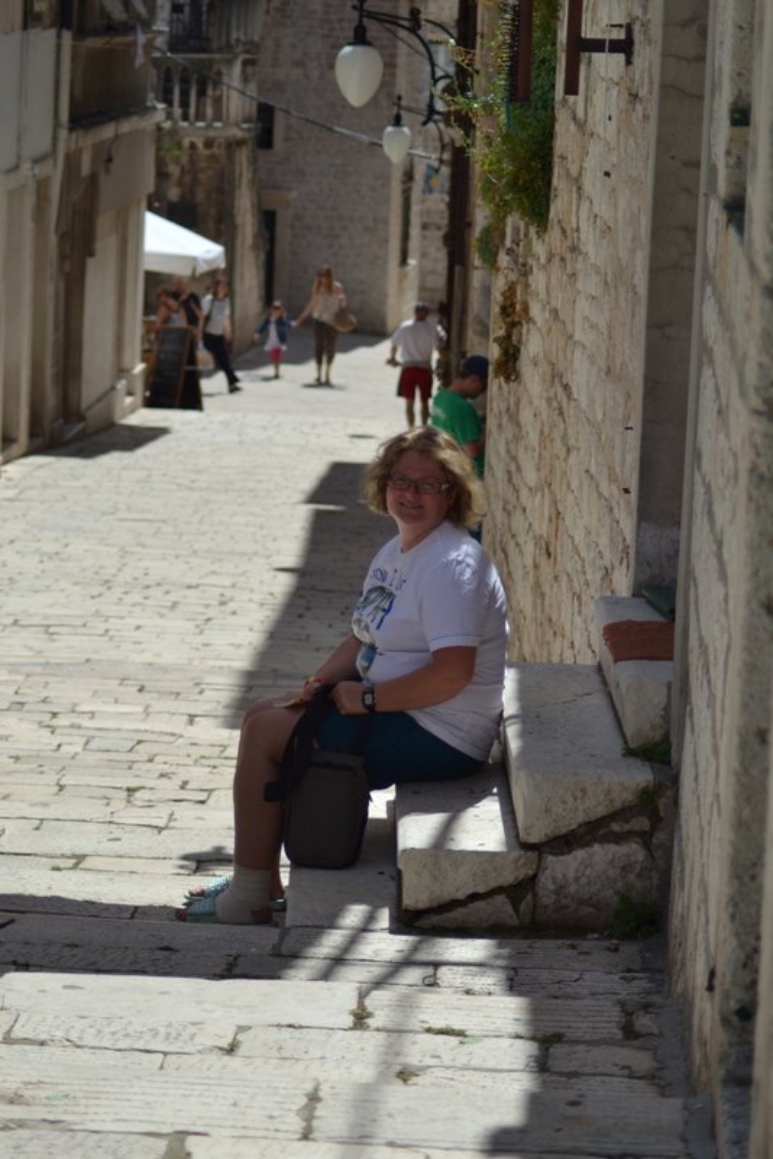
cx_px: 386
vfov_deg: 19.4
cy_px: 580
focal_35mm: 105
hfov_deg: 13.1
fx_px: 3379
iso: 100
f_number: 4
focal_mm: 70
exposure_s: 1/1250
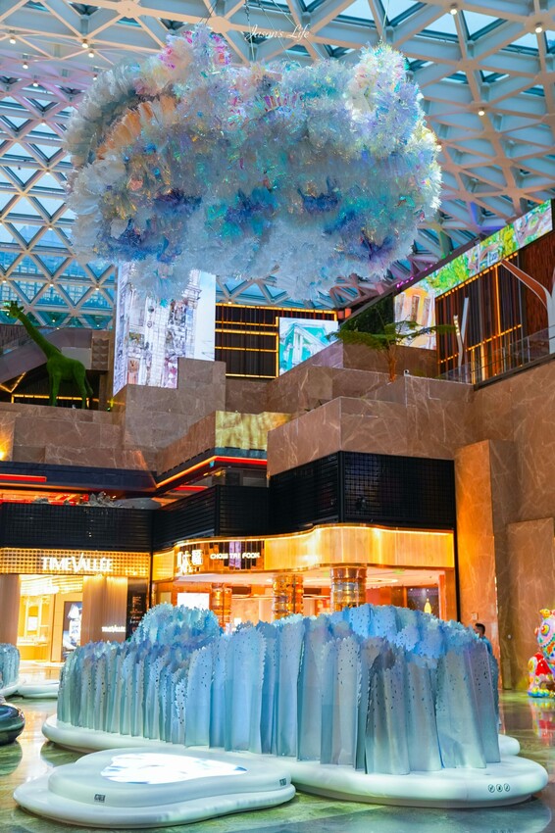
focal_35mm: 39
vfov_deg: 49.6
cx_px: 278
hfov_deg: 34.2
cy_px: 416
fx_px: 903
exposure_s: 1/40
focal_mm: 39
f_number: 3.2
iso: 400
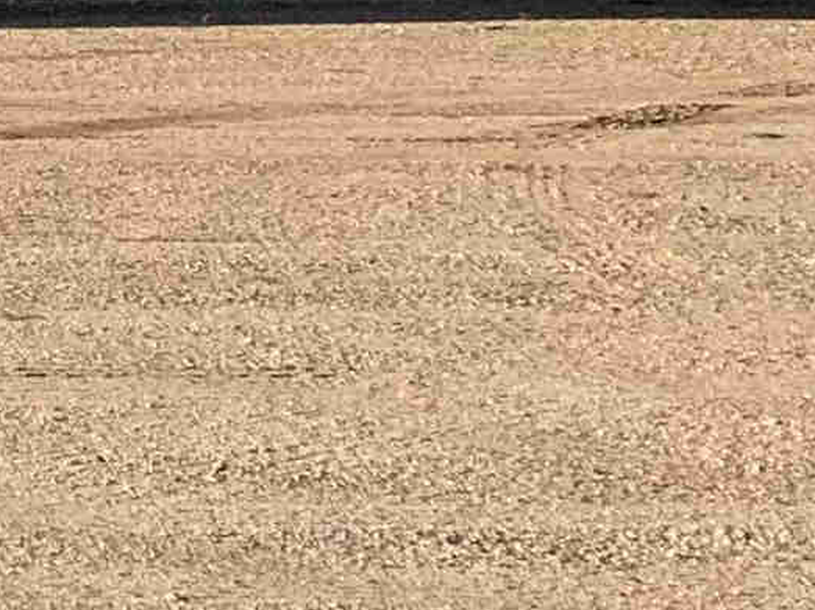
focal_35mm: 201
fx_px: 4730
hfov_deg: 7.9
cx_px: -1955
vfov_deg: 7.3
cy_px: -27
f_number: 1.8
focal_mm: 4.25
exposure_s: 1/1266
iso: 25
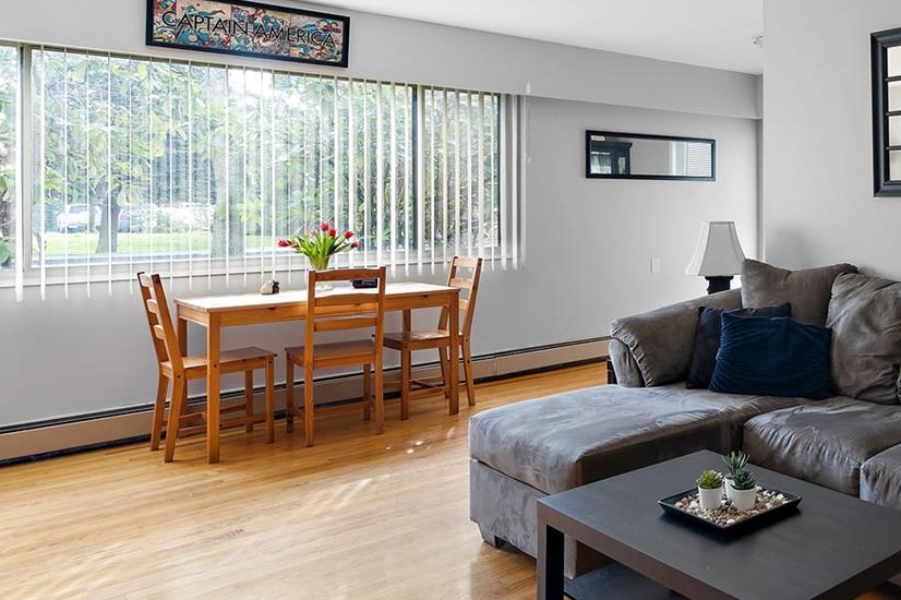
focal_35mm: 31
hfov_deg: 51.1
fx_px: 776
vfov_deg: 41.7
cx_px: 856
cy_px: 200
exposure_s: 1/1.67
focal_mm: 16
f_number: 7.1
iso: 400
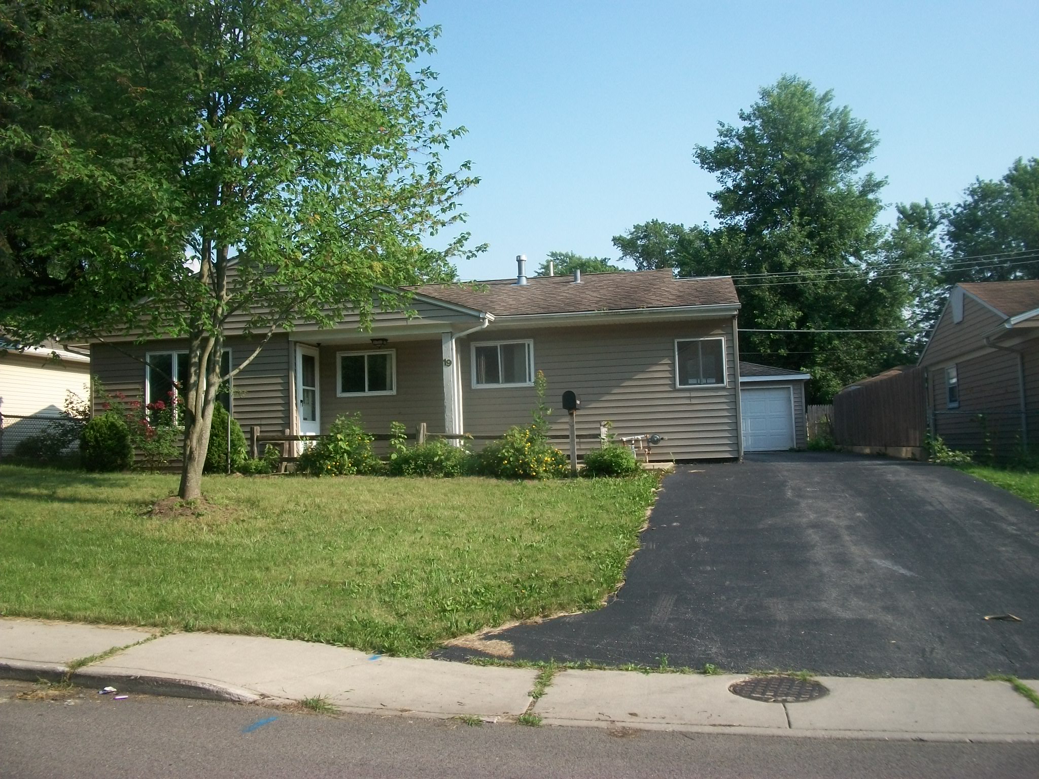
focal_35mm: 32
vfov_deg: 44.2
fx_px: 960
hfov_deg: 56.8
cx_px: 520
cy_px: 390
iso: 80
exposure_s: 1/250
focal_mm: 5.7
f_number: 5.5
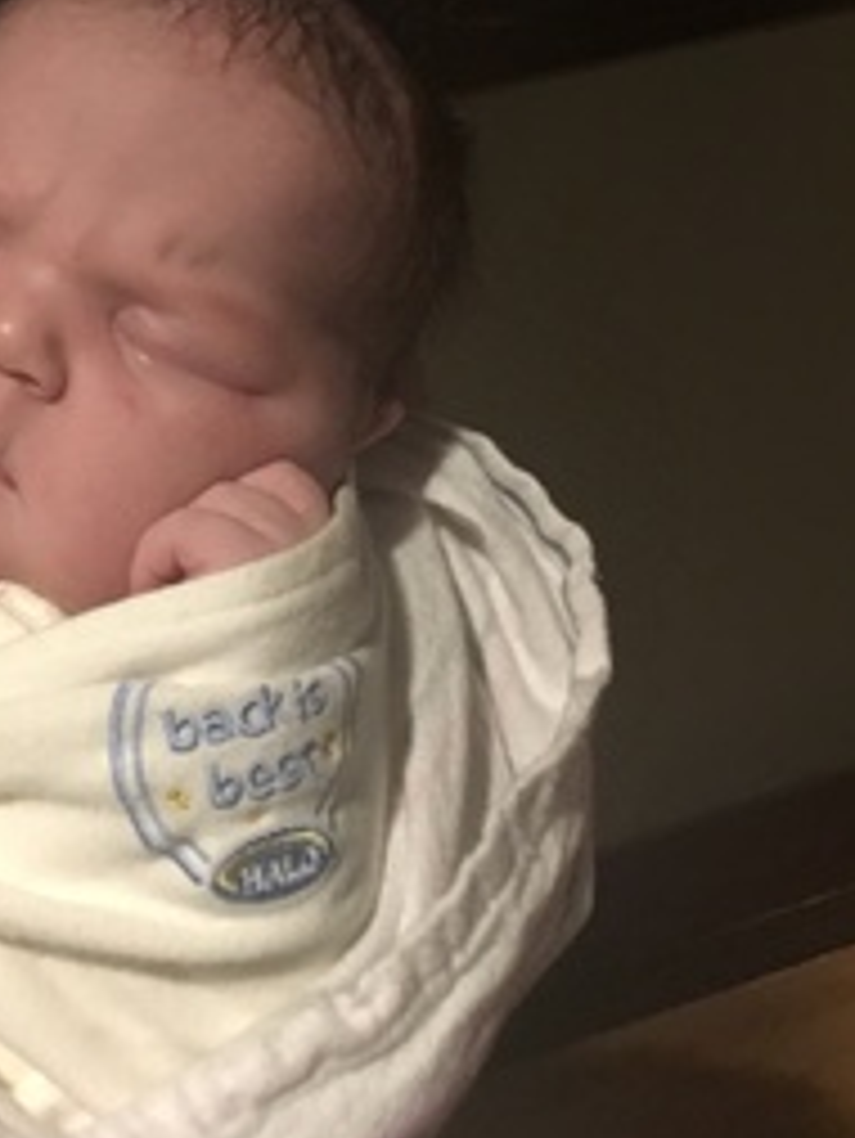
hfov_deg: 25.6
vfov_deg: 33.1
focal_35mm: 55
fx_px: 1810
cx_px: 63
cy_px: 108
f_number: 2.2
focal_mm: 4.15
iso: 100
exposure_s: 1/4
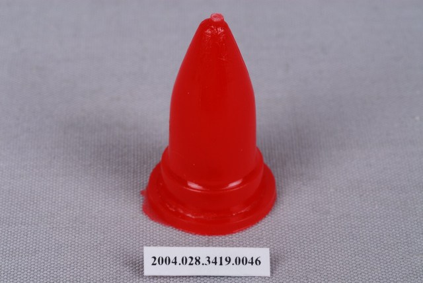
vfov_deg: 15.2
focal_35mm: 90
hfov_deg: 22.6
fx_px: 1058
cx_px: 212
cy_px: 142
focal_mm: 60
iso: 100
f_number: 32
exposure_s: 1/60
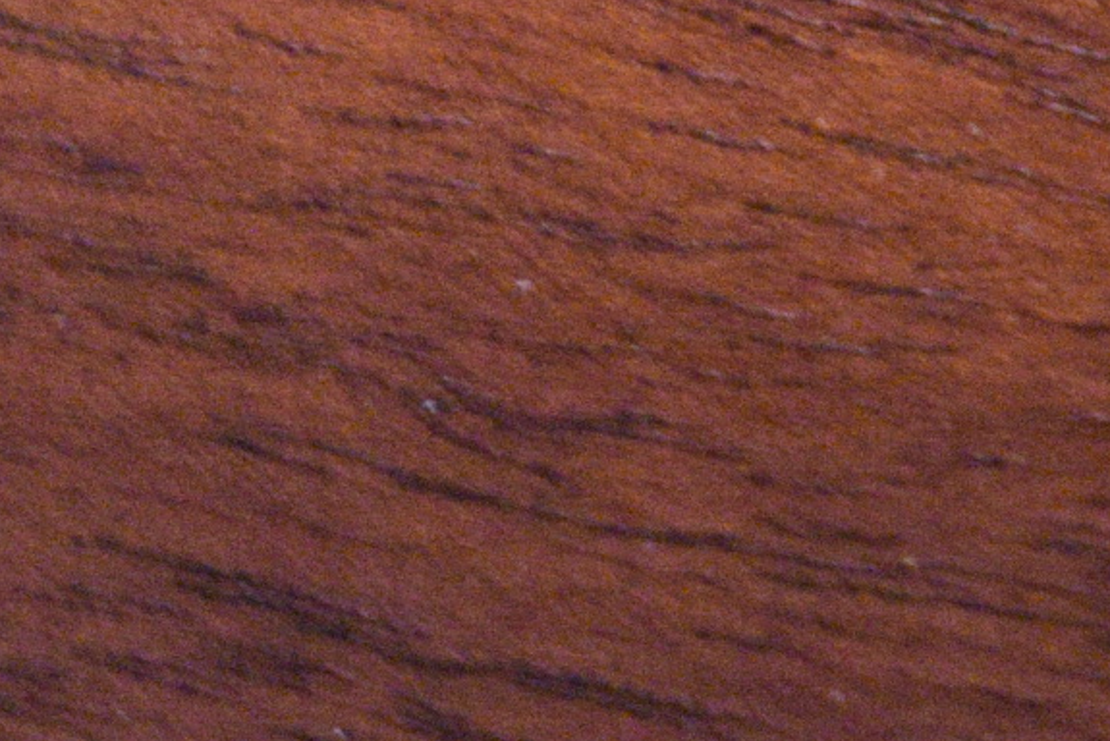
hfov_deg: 4.7
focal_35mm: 430
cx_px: -927
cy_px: 369
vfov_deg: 3.2
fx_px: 13252
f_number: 5.6
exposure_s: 1/20
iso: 6400
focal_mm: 55
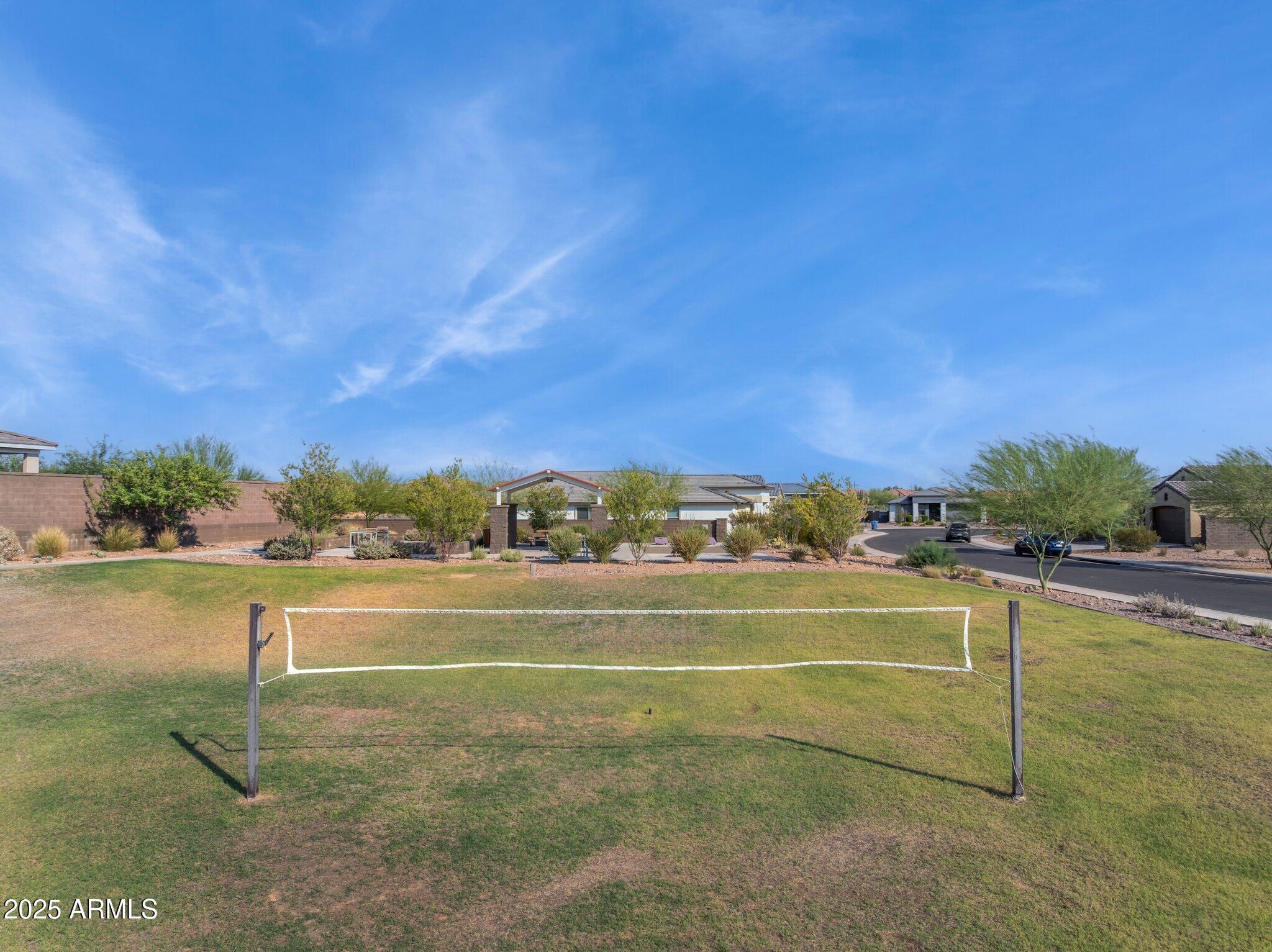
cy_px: 476
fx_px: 881
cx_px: 636
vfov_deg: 56.8
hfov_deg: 71.6
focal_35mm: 24
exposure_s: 1/640
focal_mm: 12.29
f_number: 5.6
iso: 100
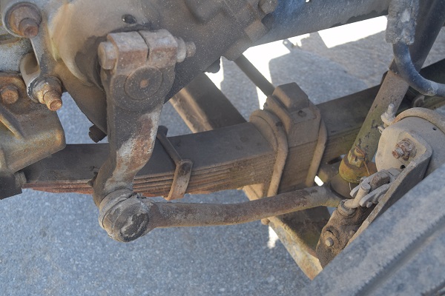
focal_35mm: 48
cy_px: 148
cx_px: 222
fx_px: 593
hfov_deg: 41.1
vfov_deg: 28.1
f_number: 7.1
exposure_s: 1/200
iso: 400
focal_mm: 32
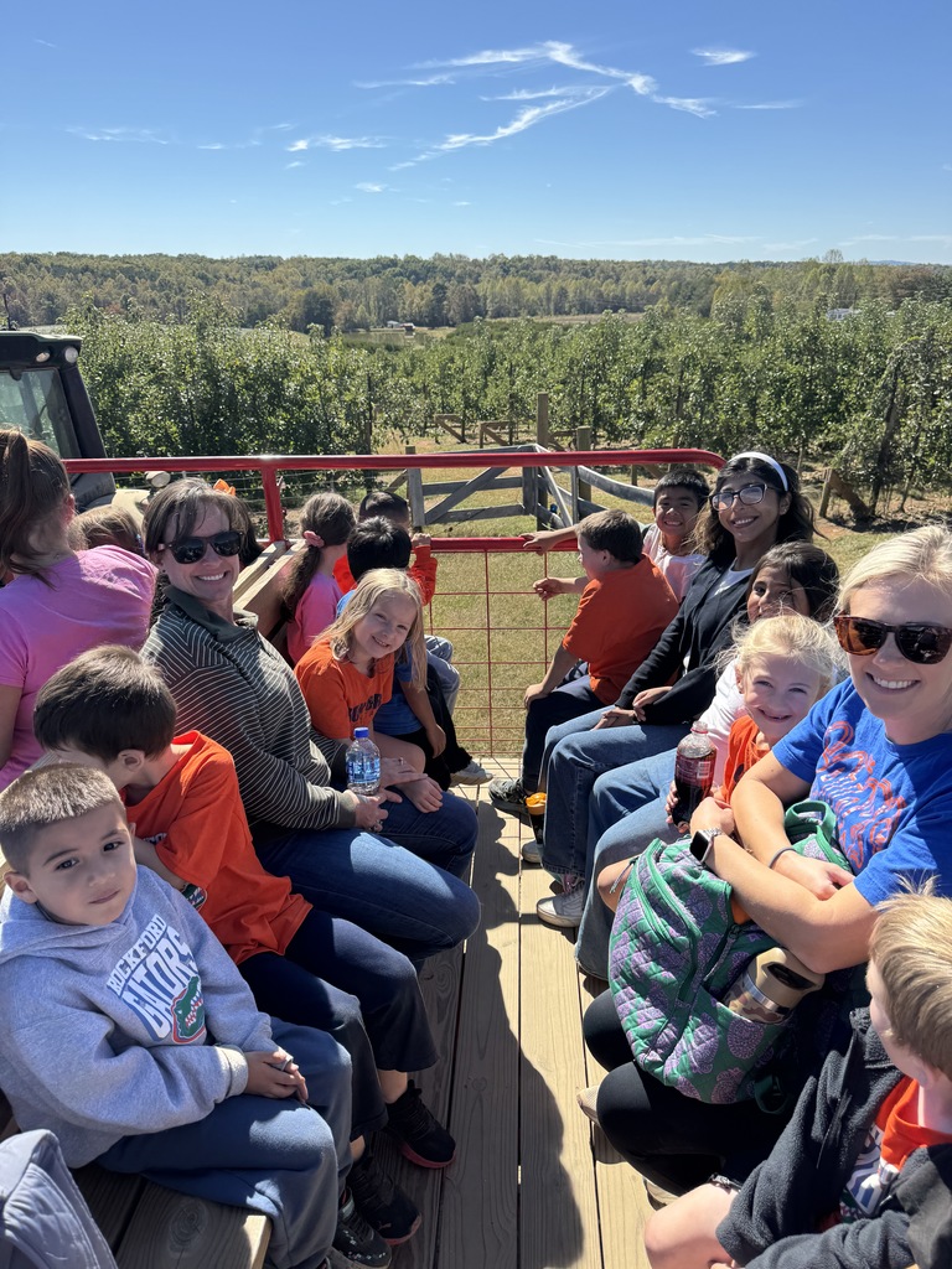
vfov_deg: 71.6
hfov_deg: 56.8
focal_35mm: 24
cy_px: 634
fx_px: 880
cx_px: 476
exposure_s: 1/2604
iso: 80
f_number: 1.78
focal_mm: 6.76
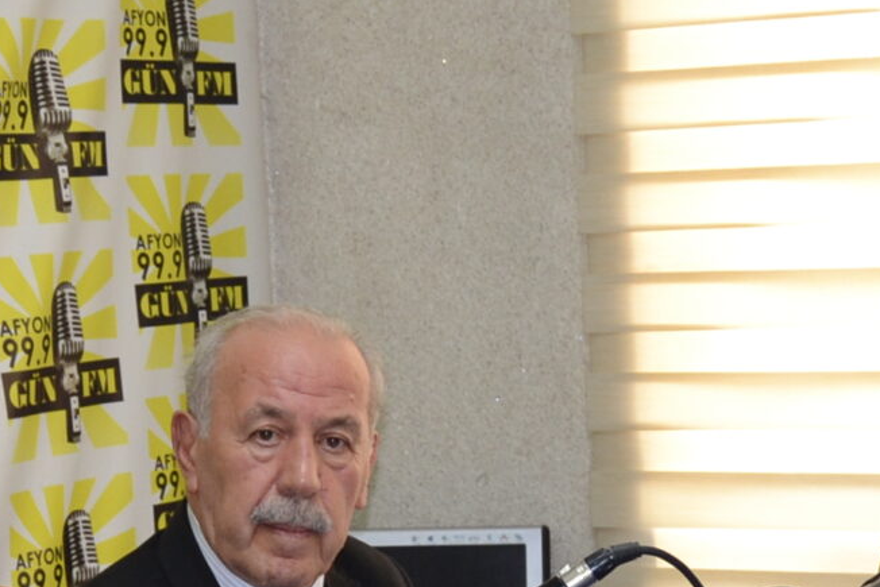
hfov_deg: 19.3
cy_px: 748
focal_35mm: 106
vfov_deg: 12.5
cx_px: 485
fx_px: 2592
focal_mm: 18
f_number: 4
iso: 400
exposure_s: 1/60
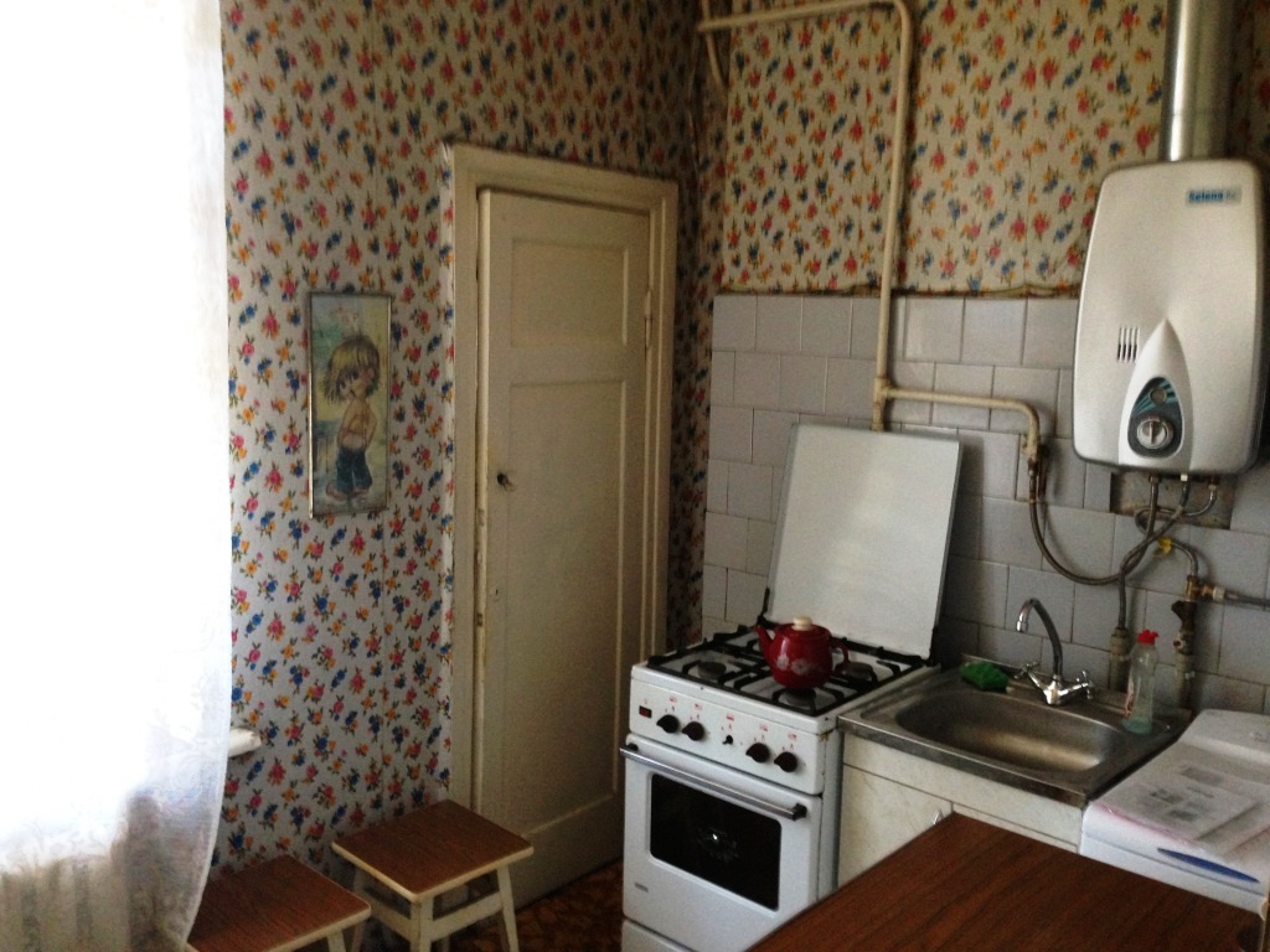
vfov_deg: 42.9
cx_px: 635
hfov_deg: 55.4
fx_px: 1211
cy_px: 476
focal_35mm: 33
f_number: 2.4
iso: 200
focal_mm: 4.13
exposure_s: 1/20
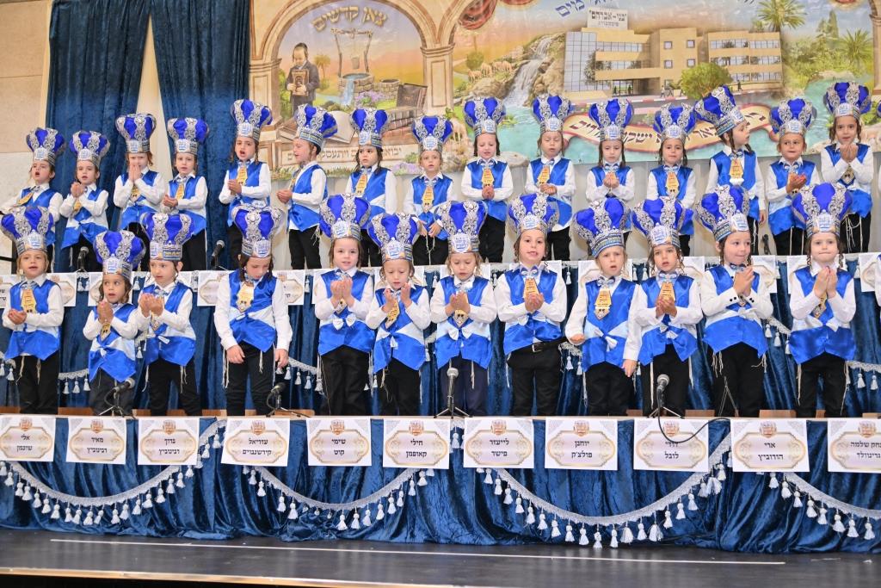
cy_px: 294
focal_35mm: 46
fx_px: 1126
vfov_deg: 29.3
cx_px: 440
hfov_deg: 42.7
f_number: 4
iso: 800
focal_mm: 46
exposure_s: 1/250
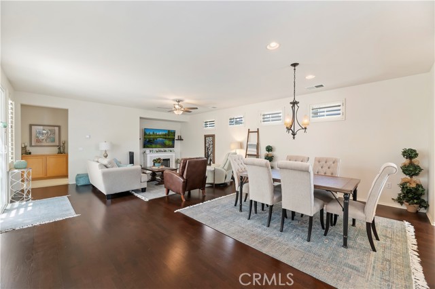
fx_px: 169
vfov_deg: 81.1
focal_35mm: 14
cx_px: 218
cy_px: 144
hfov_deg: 104.3
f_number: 10
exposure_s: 1/6
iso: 500
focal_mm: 14
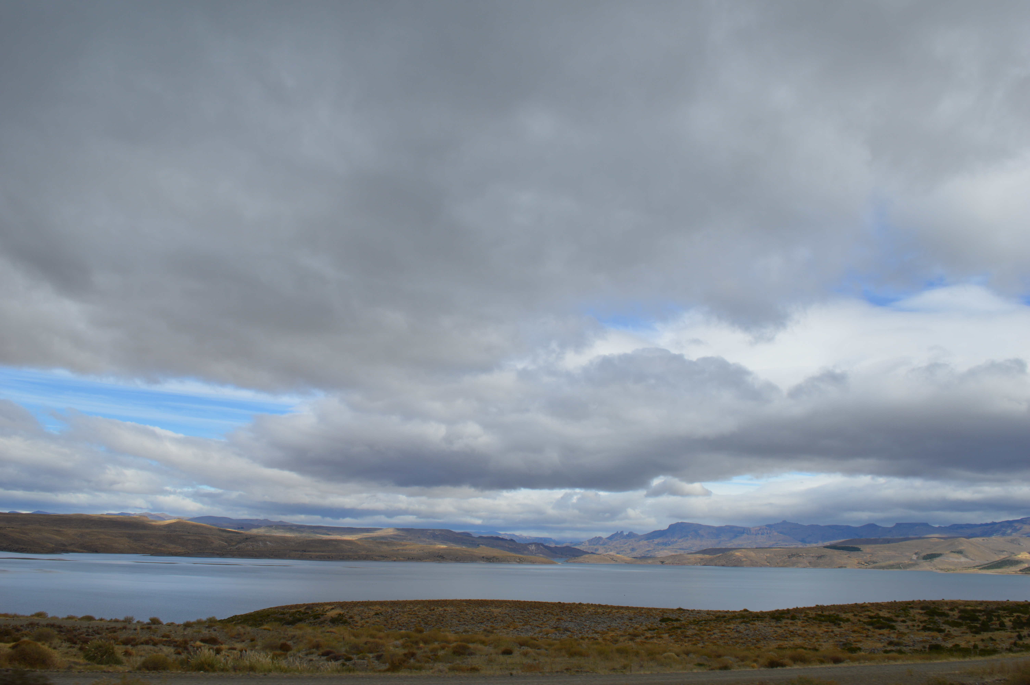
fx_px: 858
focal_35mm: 30
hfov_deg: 62.0
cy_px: 342
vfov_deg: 43.5
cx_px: 515
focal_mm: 20
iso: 100
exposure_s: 1/320
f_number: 9
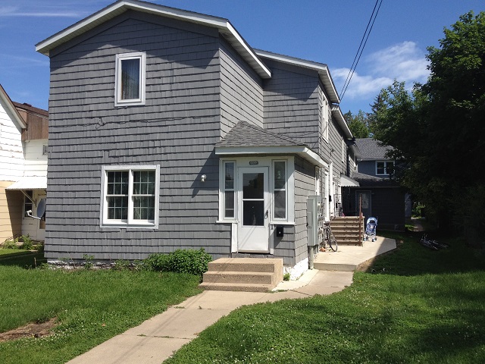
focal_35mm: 35
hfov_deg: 52.6
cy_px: 182
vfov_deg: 40.7
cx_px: 242
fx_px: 490
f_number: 2.4
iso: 50
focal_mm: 4.28
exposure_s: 1/1577
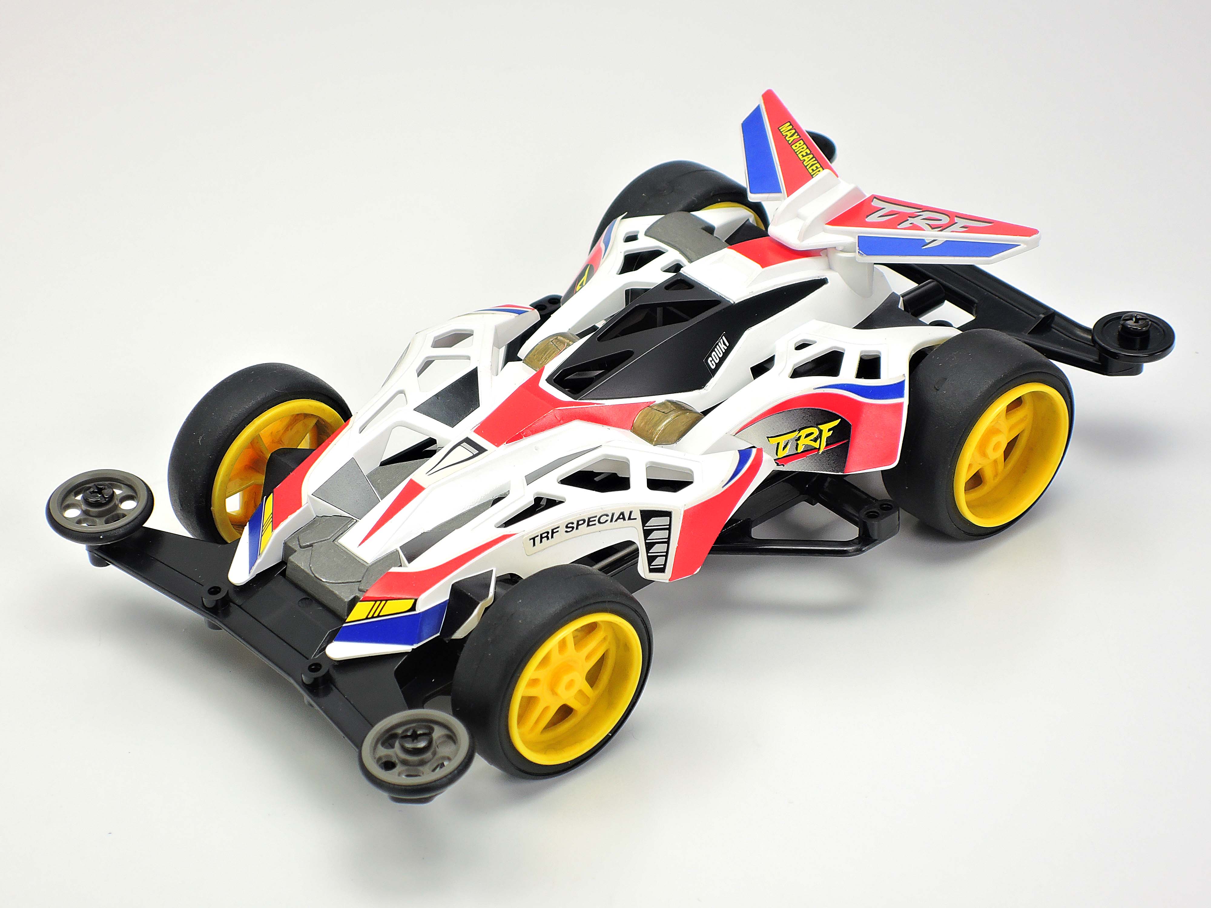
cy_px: 454
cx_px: 606
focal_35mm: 120
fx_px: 4198
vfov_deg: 12.3
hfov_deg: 16.4
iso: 80
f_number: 5.6
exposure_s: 1/160
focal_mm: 25.5
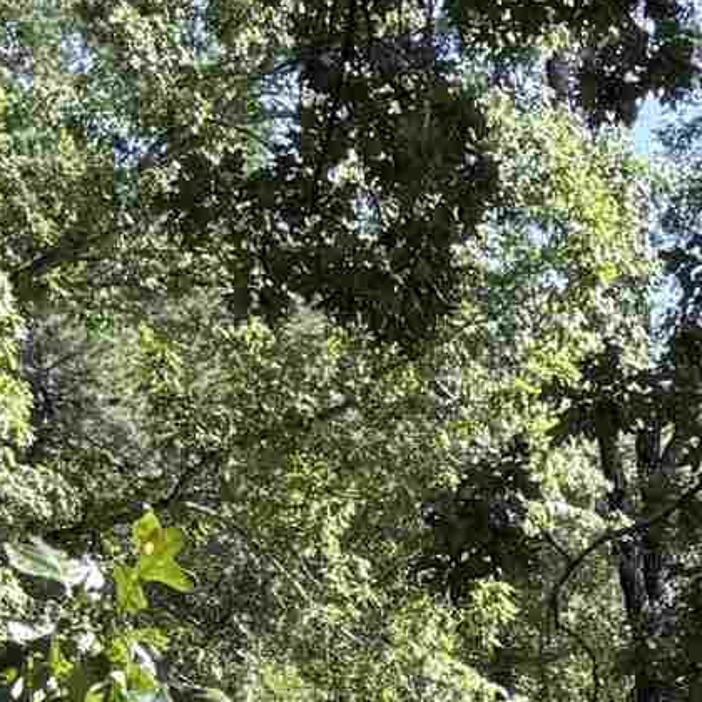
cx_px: 1691
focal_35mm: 168
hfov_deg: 9.3
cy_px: 1705
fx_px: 3855
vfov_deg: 9.3
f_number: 1.6
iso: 64
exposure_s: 1/641
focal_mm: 5.96
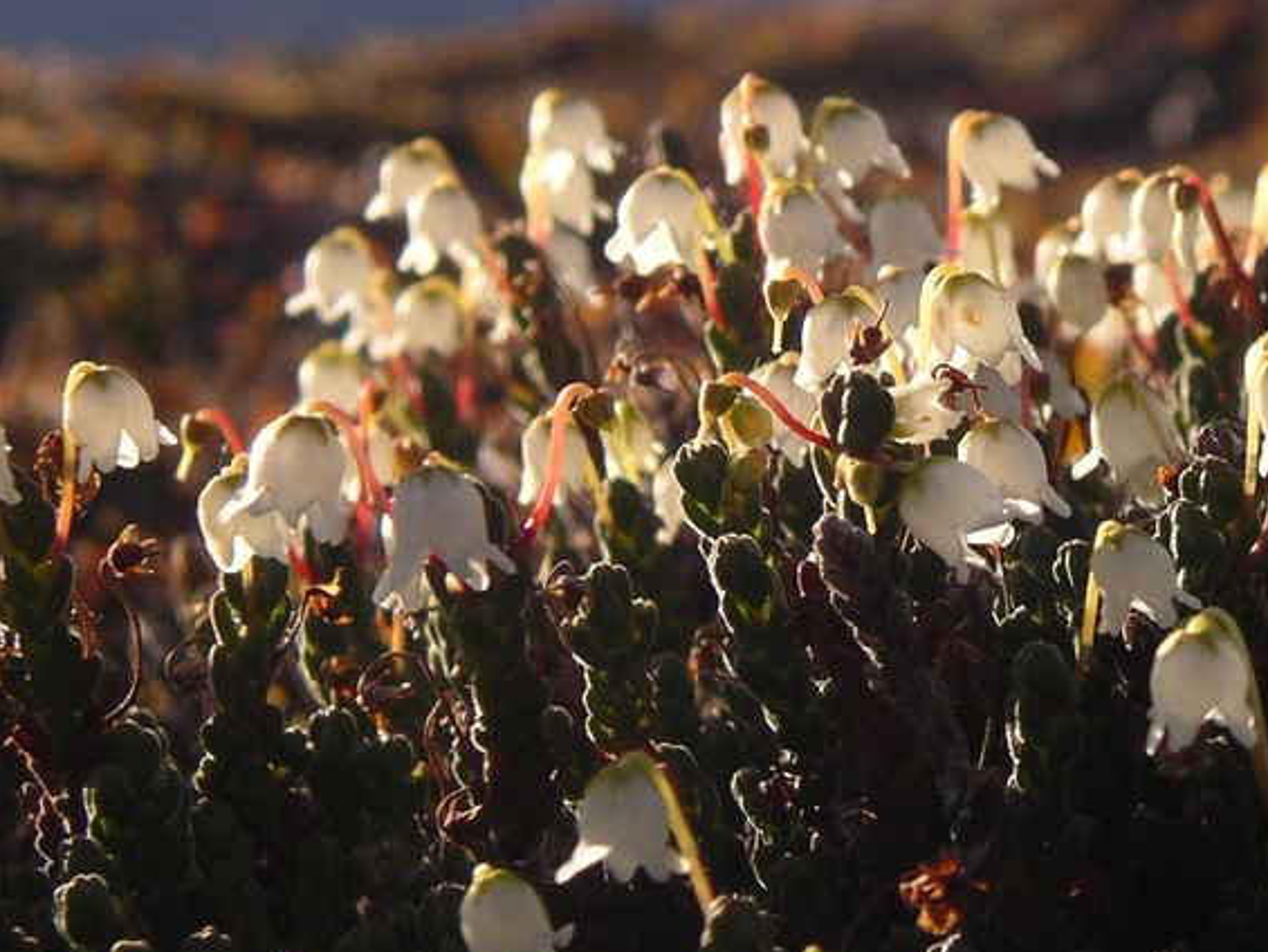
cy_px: 355
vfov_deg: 8.8
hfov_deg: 11.7
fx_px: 6155
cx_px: 976
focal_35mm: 168
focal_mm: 14.7
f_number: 3.8
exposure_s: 1/400
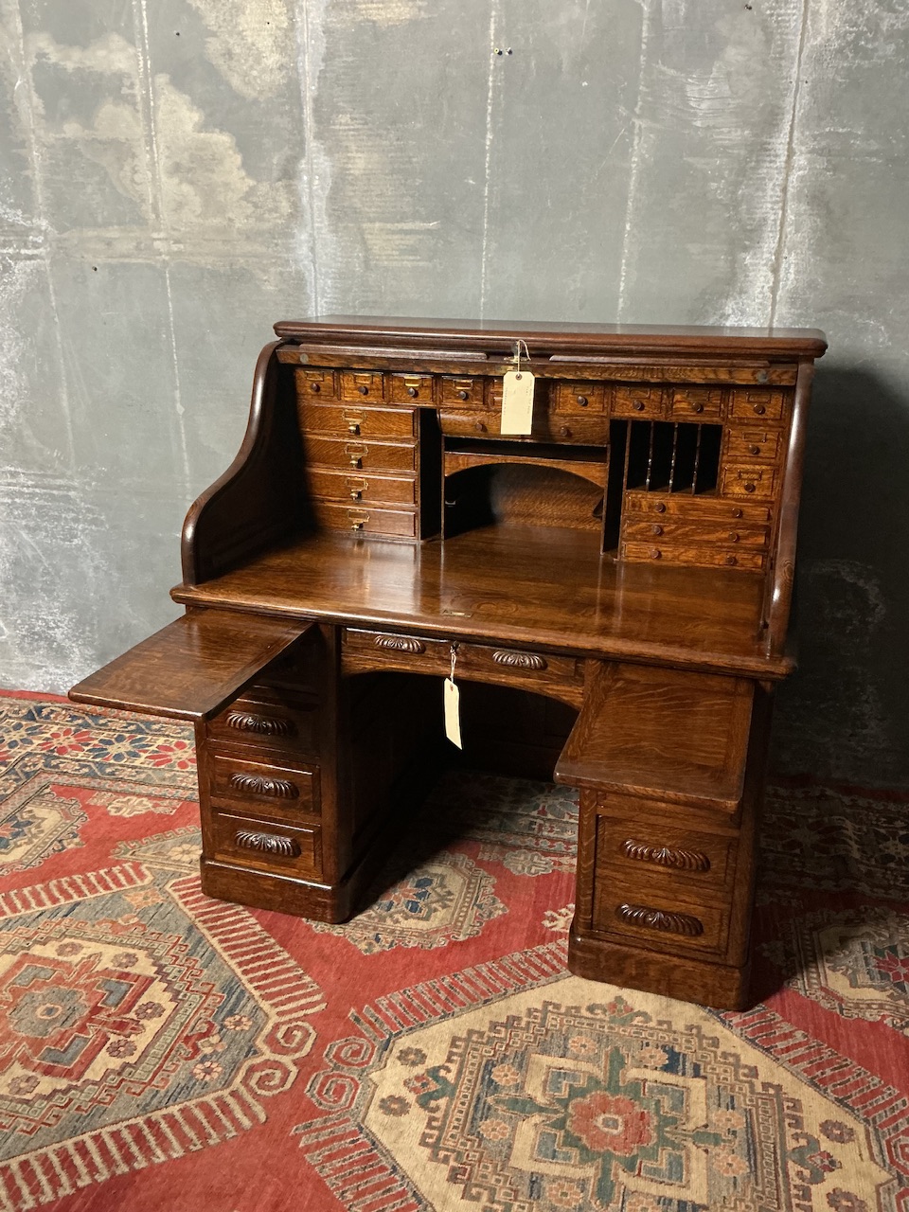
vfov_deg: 61.7
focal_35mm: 29
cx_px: 454
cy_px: 606
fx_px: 1015
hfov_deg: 48.2
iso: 250
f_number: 1.8
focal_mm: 3
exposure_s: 1/25
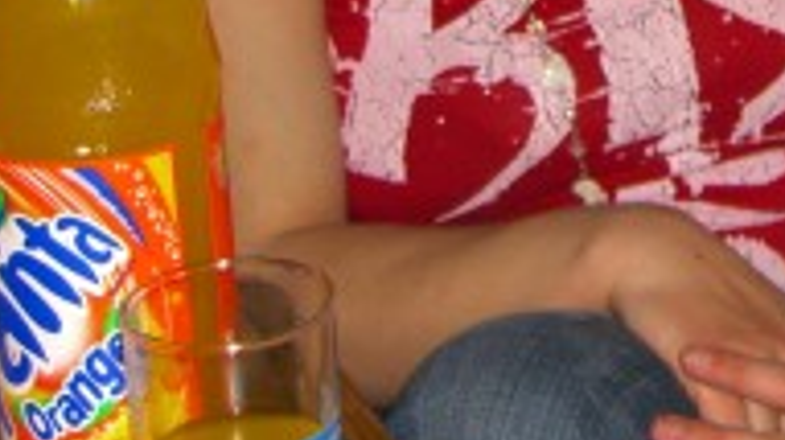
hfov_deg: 15.9
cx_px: 925
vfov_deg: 9.0
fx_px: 2703
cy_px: -296
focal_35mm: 130
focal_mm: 7.9
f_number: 2.8
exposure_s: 1/60
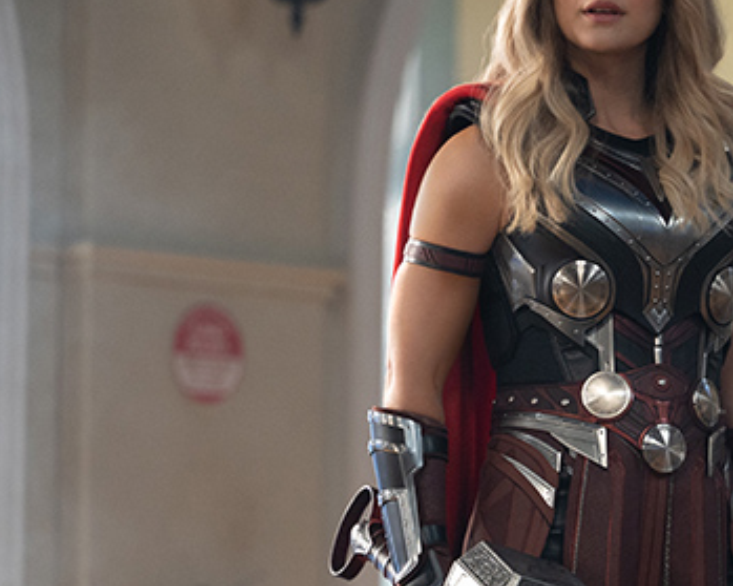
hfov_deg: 7.5
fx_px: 5595
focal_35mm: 258
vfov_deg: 6.0
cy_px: 397
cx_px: 710
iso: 3200
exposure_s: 1/160
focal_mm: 120
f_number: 2.8
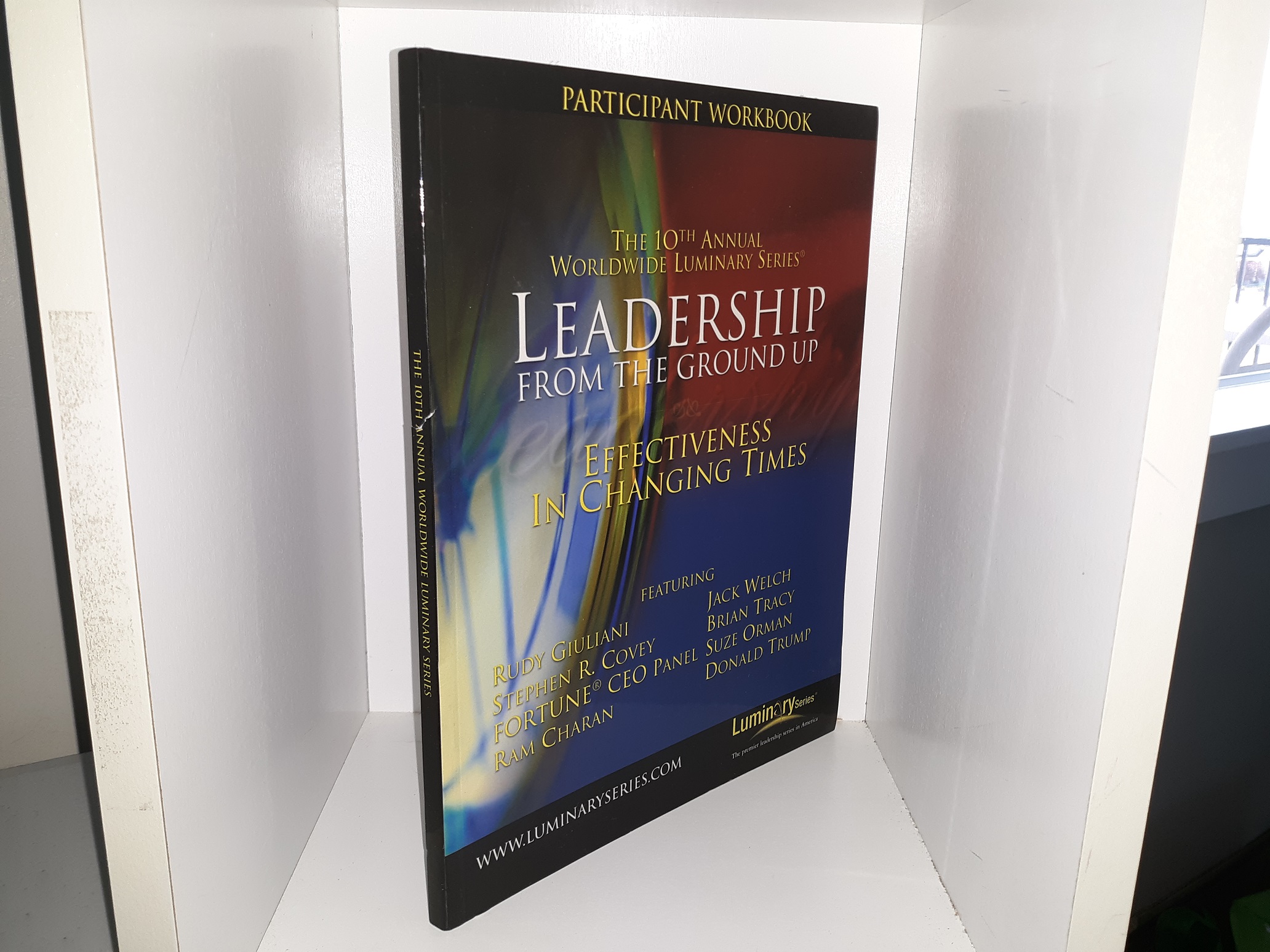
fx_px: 1027
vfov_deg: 49.7
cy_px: 476
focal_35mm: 28
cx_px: 635
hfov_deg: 63.4
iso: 40
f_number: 1.7
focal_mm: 3.7
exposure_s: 1/60
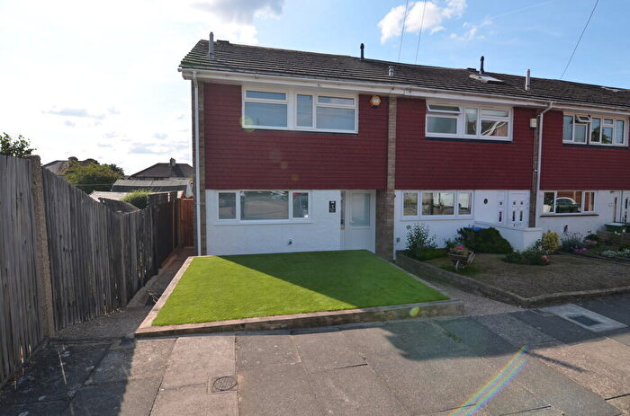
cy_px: 208
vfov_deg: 71.8
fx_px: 288
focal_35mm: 16
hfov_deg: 95.1
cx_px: 315
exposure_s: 1/200
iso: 100
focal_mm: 11
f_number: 8
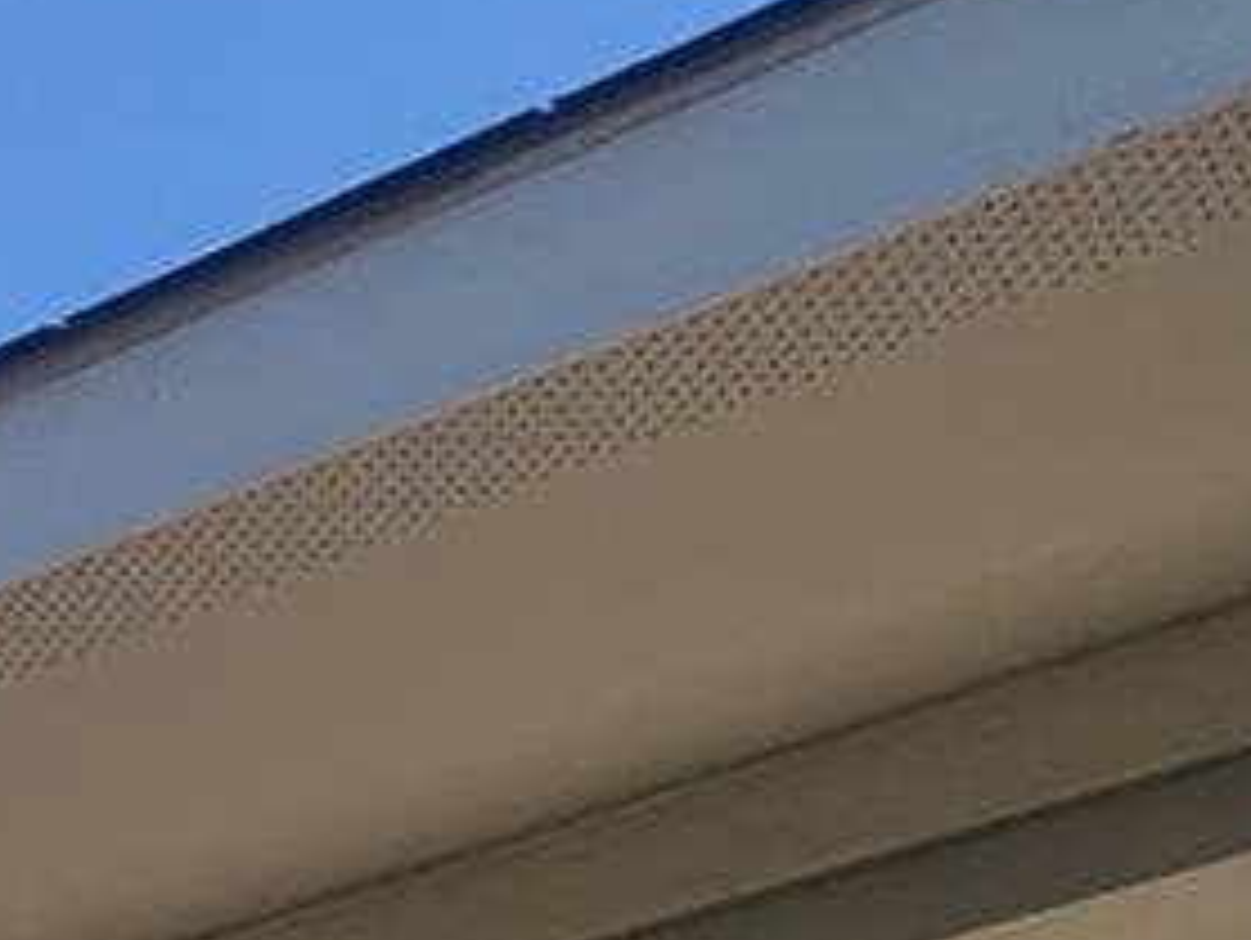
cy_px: 2091
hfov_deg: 21.0
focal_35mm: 88
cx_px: -153
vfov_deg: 13.4
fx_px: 3183
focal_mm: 2.02
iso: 52
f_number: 1.7
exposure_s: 1/2924
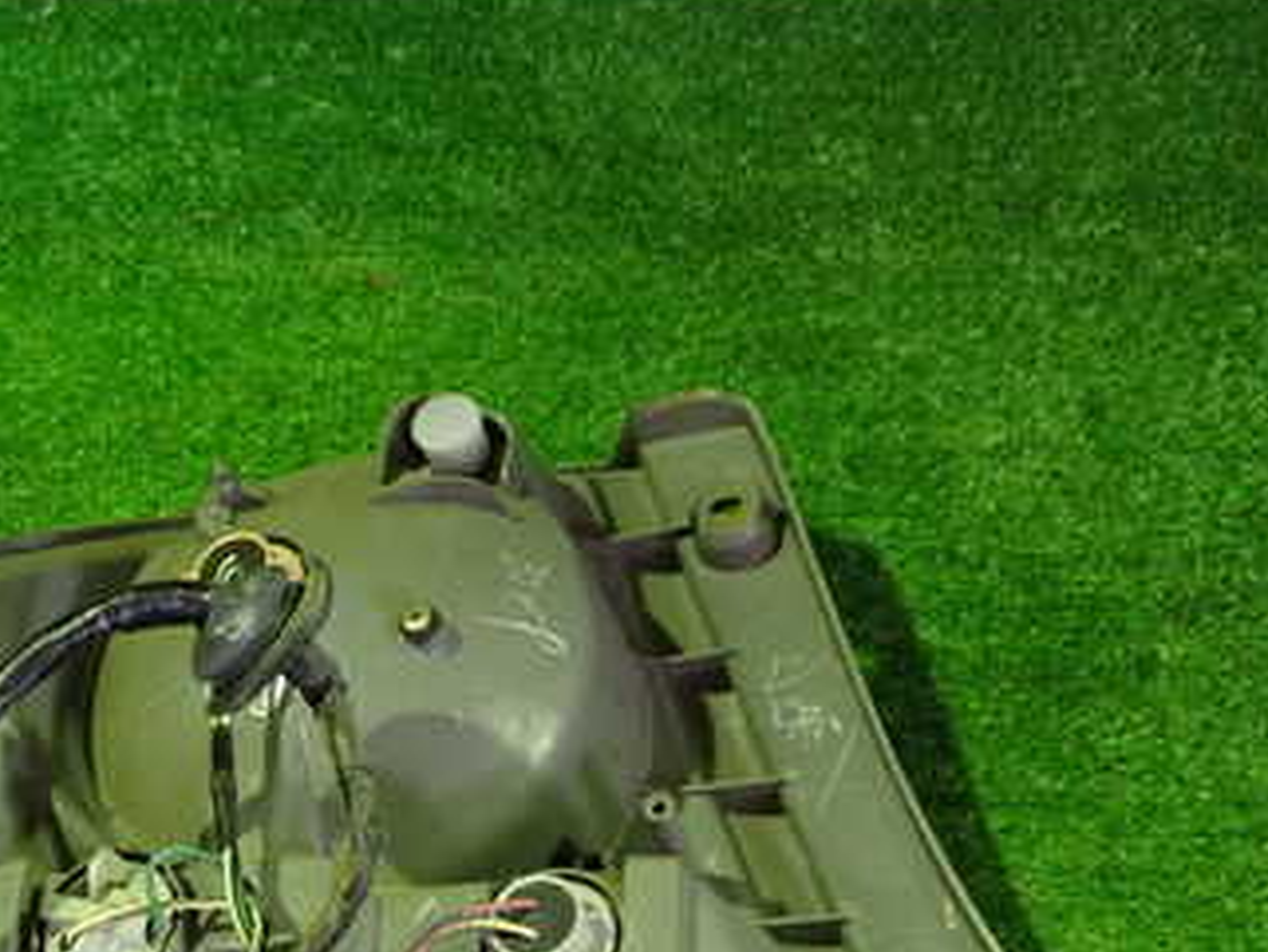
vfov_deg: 25.6
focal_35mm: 56
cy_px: 774
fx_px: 2052
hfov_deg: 33.2
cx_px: 225
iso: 800
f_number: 2.3
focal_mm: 5.4
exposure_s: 1/25
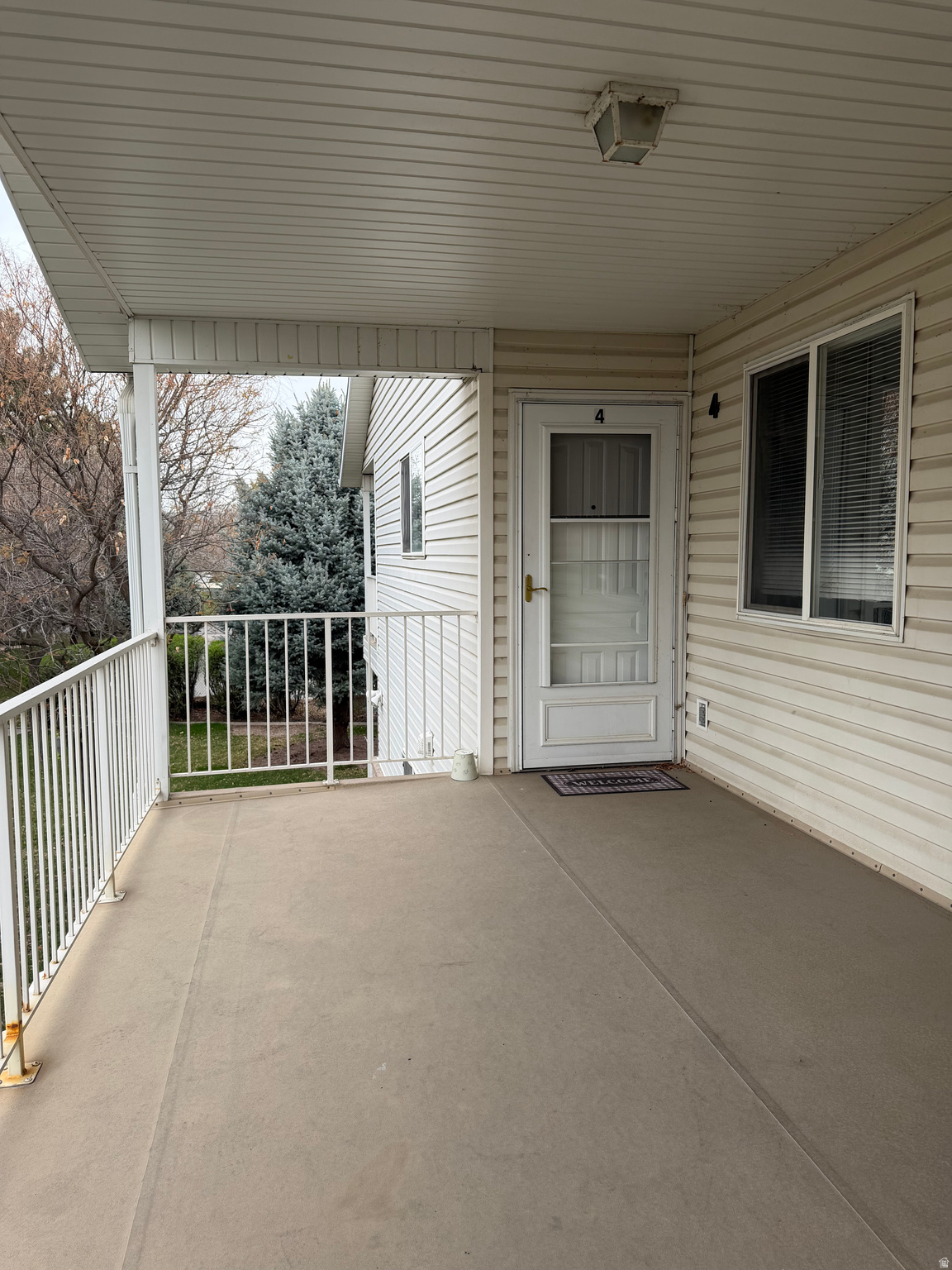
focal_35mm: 24
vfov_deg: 71.6
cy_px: 635
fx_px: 880
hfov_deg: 56.8
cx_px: 476
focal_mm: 6.76
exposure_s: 1/1585
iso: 80
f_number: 1.78
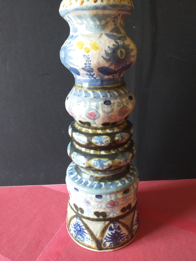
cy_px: 130
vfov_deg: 67.3
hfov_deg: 53.1
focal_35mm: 26
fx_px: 196
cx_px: 98
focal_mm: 3.6
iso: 125
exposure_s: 1/33
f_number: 1.9
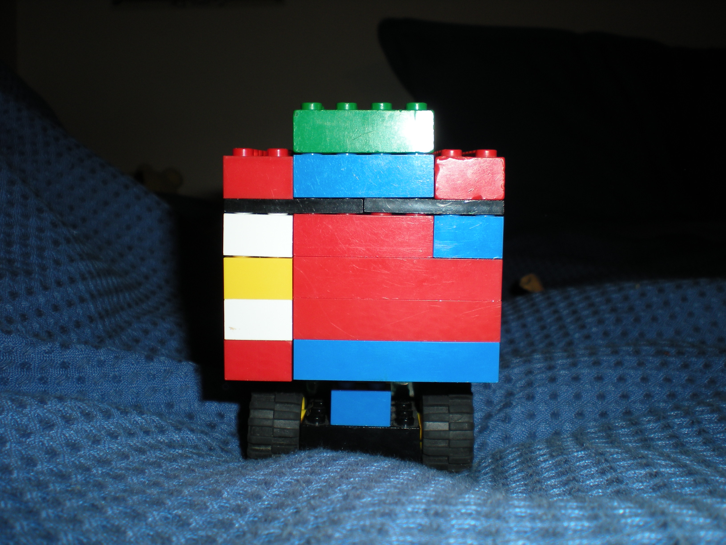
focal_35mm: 38
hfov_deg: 49.0
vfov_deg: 37.7
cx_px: 363
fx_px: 797
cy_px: 272
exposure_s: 1/60
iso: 64
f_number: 4.6
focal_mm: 6.3
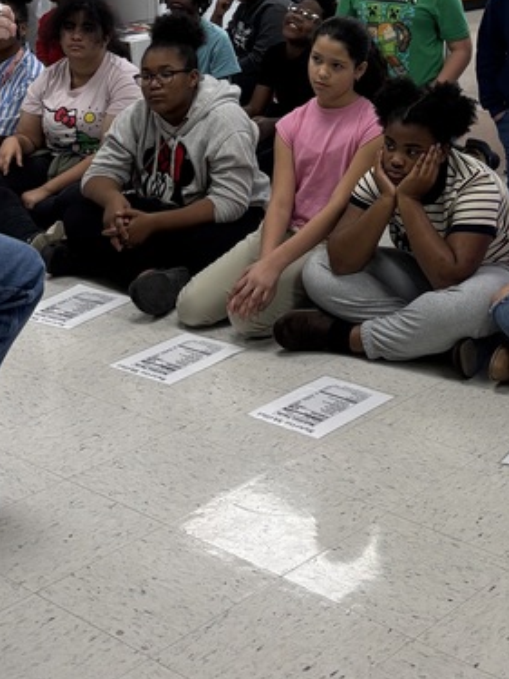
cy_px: -9
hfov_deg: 20.5
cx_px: 415
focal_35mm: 71
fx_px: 1393
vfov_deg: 25.9
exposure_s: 1/120
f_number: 1.6
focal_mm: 5.96
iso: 100
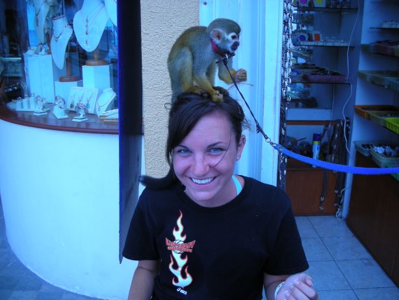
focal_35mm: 35
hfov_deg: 52.6
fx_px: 404
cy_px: 150
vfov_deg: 40.7
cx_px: 200
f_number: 2.8
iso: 50
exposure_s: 1/288
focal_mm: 5.8
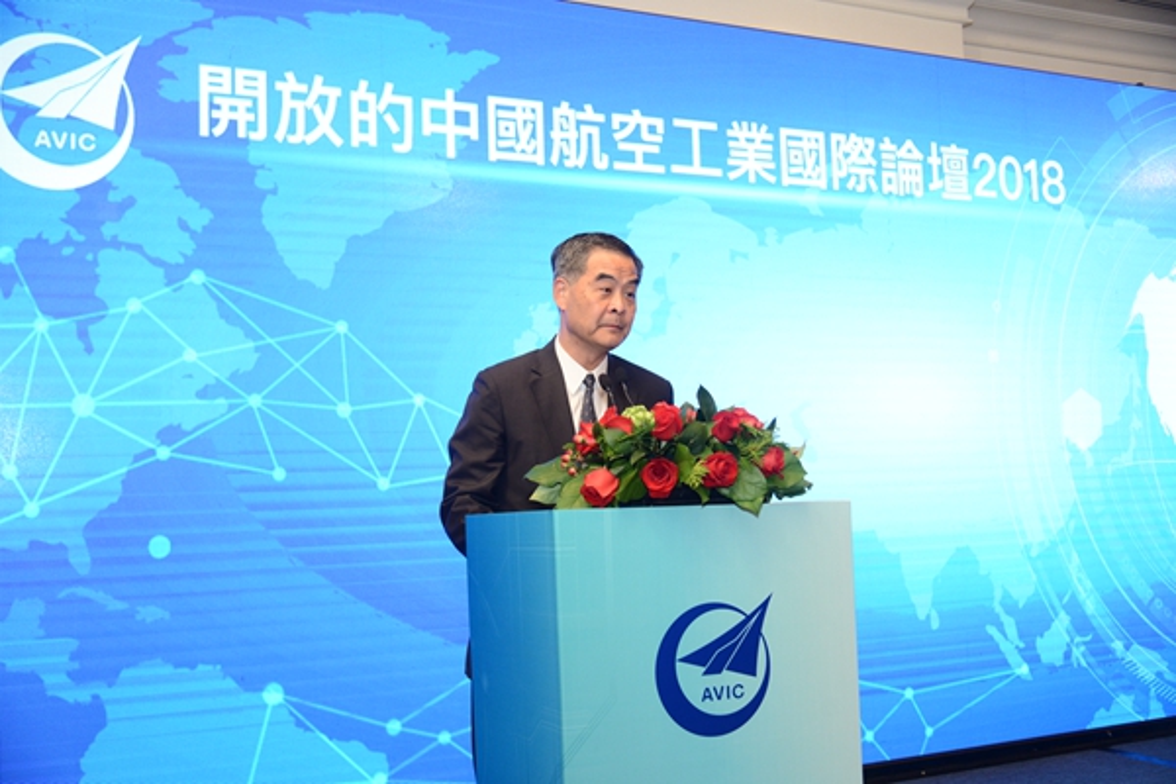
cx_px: 588
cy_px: 392
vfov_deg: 35.1
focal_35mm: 38
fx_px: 1241
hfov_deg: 50.7
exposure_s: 1/125
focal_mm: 38
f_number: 4
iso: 1600
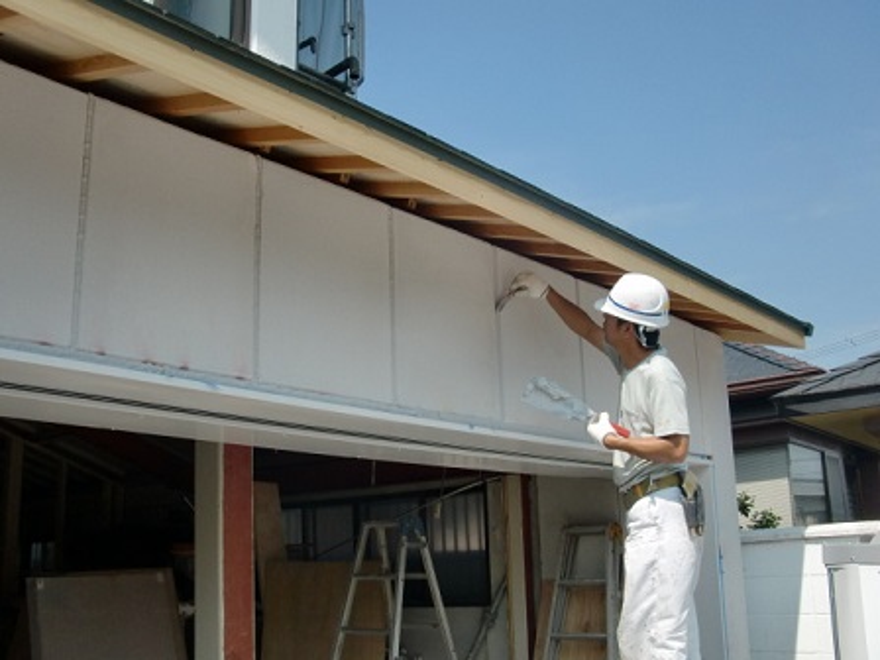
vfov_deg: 37.7
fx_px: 966
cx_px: 440
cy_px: 330
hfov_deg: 49.0
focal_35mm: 38
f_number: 3.9
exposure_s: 1/640
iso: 64
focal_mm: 6.66
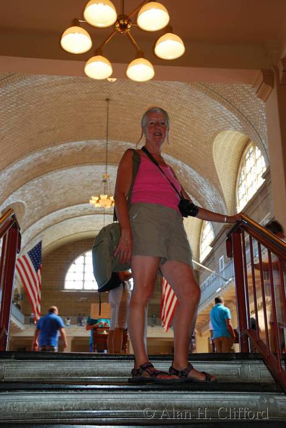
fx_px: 499
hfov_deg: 32.0
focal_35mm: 42
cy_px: 214
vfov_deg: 46.4
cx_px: 143
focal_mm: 28
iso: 100
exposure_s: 1/13
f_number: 4
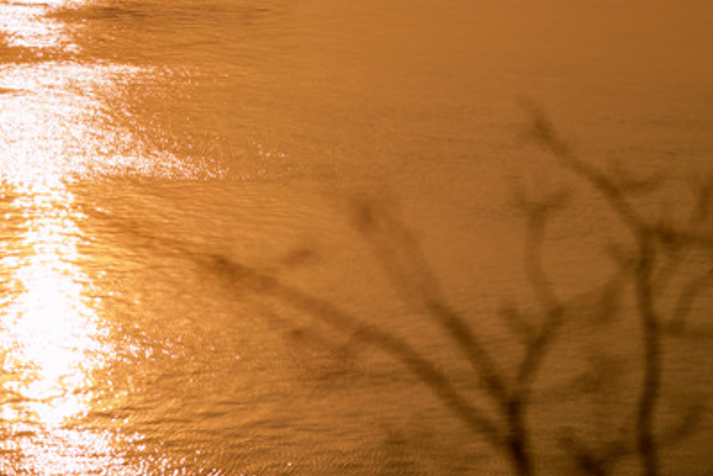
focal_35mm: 140
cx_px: 100
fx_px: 2774
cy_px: 64
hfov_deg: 14.5
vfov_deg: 9.8
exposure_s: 1/8000
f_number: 2.8
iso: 100
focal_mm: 70
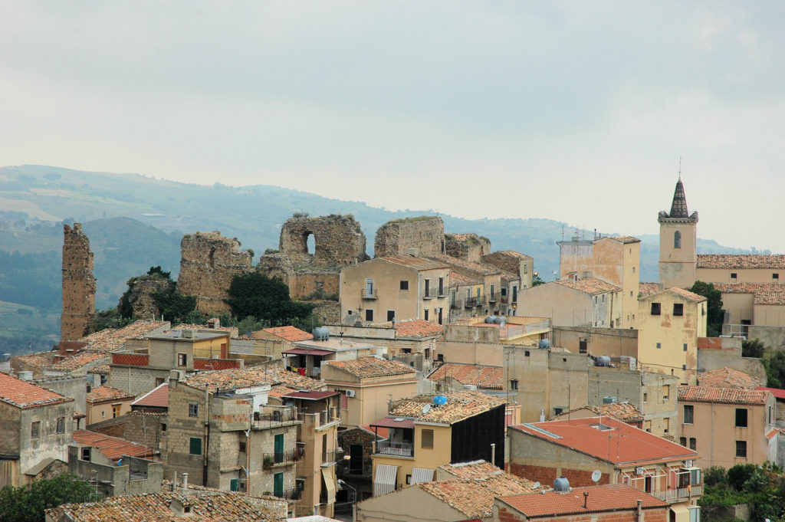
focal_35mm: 105
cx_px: 392
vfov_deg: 13.0
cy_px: 261
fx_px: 2288
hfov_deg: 19.5
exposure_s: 1/160
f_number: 10
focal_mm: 70
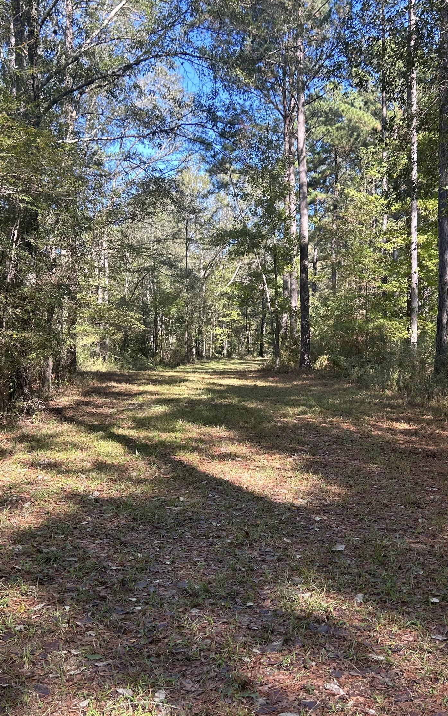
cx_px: 245
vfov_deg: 52.7
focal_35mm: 37
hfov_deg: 34.4
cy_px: 356
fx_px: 723
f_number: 1.5
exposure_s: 1/324
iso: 50
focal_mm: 5.7
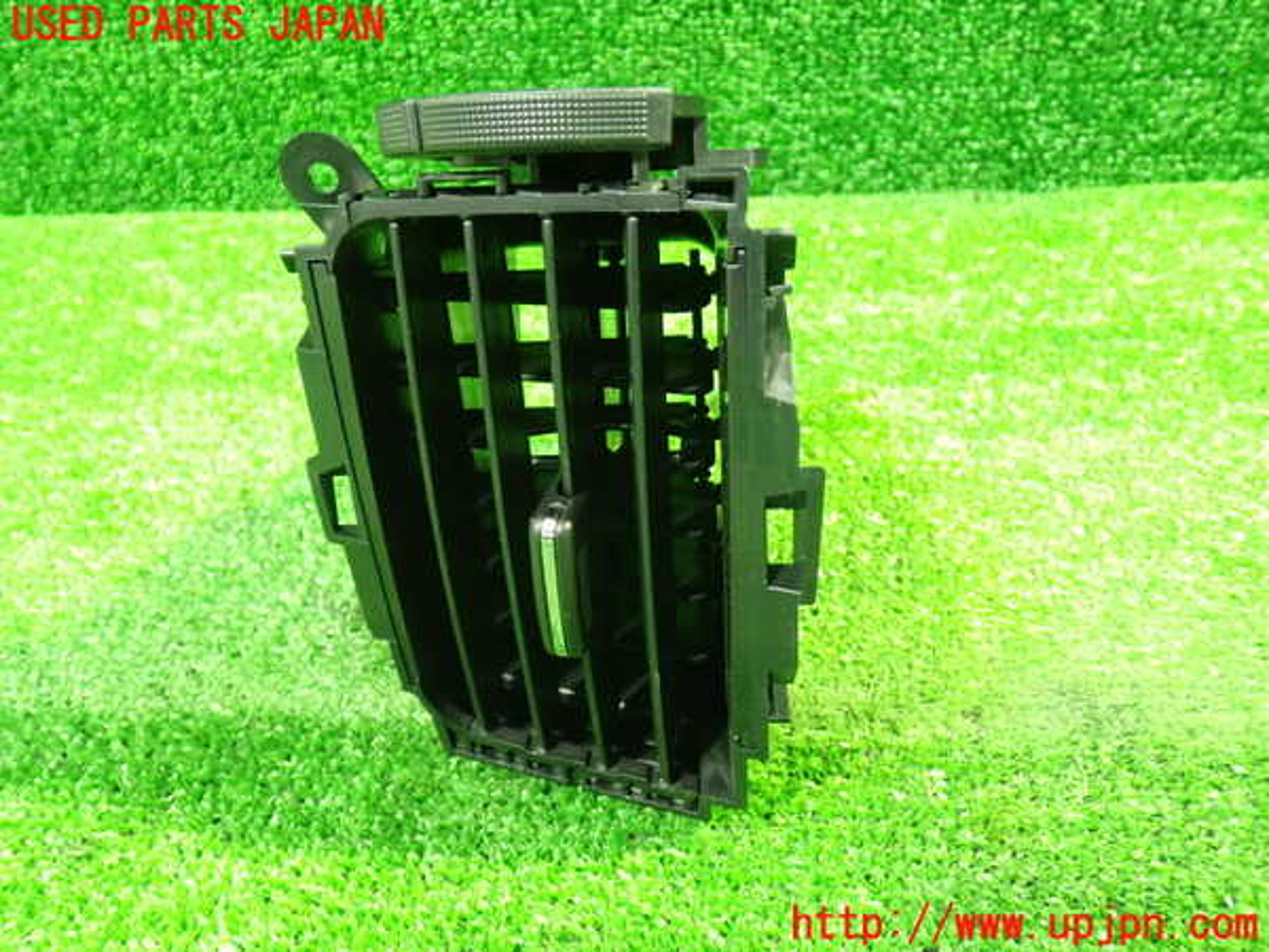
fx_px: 1100
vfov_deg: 46.8
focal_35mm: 30
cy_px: 476
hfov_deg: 60.0
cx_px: 634
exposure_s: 1/10
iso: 800
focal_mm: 5.4
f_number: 2.3
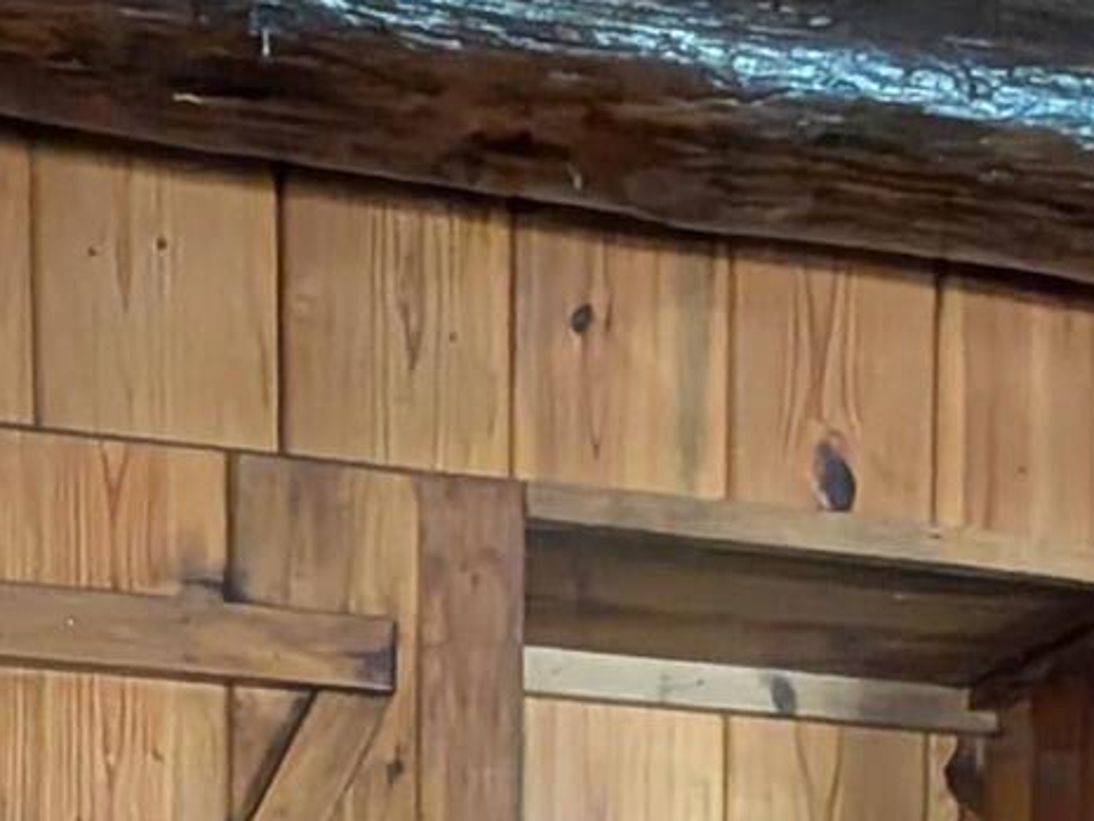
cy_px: 1800
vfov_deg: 14.4
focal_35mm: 79
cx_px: 322
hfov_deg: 24.5
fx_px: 2497
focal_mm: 2.02
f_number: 1.7
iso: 2114
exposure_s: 1/23.8
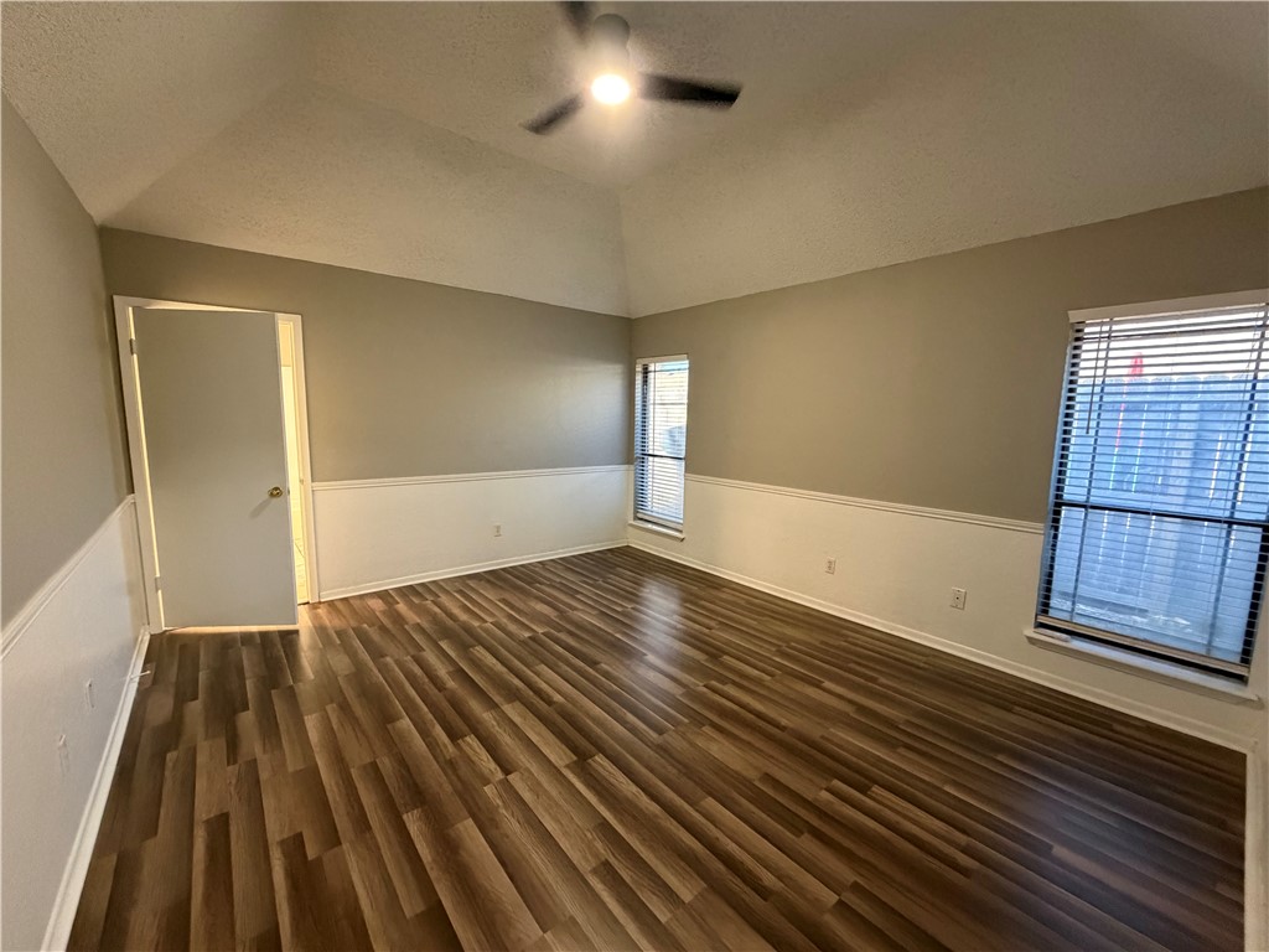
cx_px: 634
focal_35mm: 14
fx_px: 513
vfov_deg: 85.7
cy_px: 476
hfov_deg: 102.1
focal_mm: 2.22
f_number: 2.2
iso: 800
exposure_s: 1/60
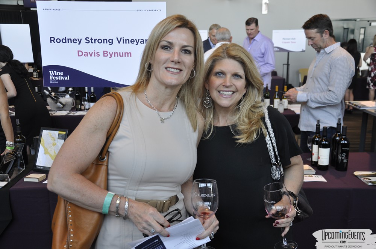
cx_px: 188
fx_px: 407
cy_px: 124
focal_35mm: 39
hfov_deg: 49.6
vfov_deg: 34.1
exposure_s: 1/60
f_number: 5
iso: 400
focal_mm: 26
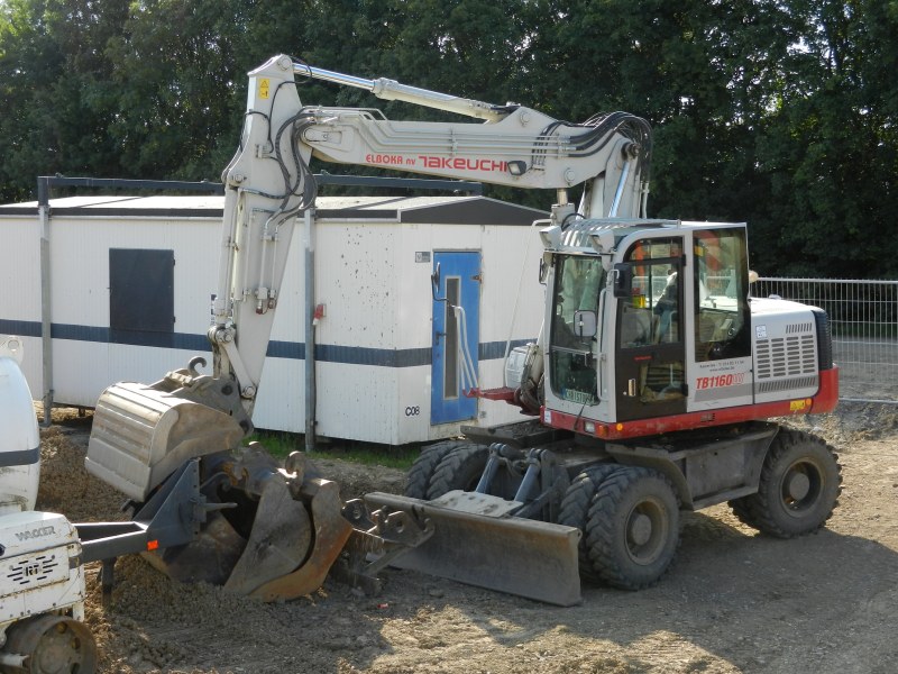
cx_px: 449
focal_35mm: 60
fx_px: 1557
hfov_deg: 32.2
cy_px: 337
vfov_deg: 24.4
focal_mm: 10.9
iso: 160
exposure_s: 1/320
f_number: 4.5
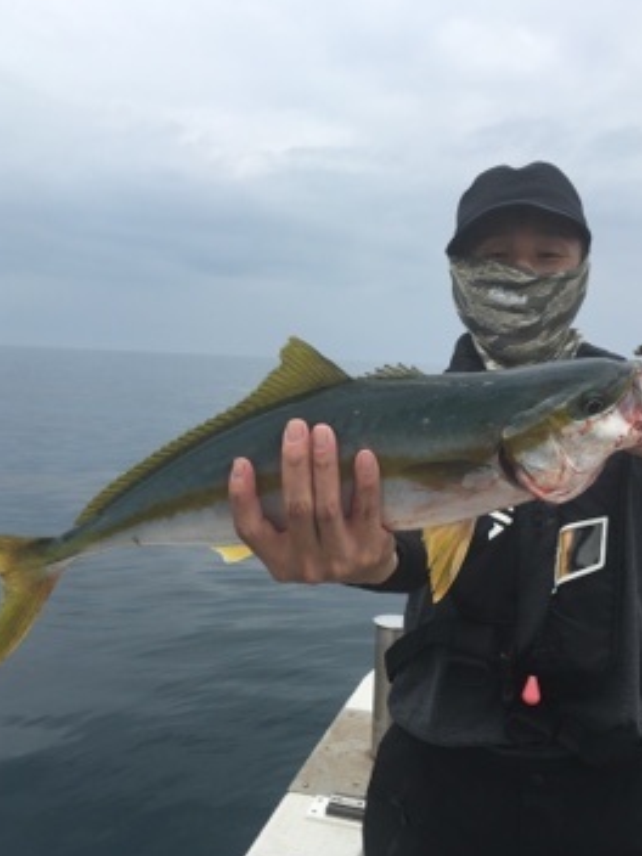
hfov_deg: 42.9
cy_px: 477
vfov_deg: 55.2
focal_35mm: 33
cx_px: 321
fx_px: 816
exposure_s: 1/1425
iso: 25
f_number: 2.2
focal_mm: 4.15
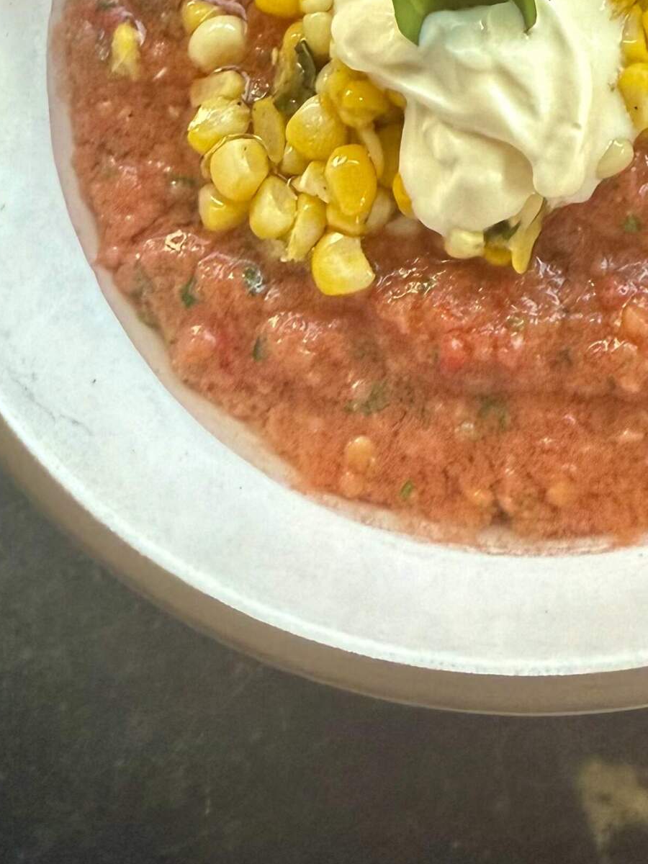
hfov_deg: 24.1
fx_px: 1498
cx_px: 490
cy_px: -32
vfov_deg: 29.7
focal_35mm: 60
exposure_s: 1/99
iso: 160
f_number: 2.2
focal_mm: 2.22
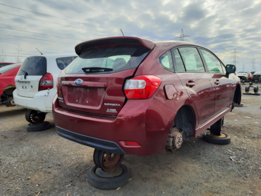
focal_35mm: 26
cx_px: 130
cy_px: 98
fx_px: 196
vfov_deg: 53.1
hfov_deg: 67.3
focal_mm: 3.92
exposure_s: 1/945
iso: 40
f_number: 1.7
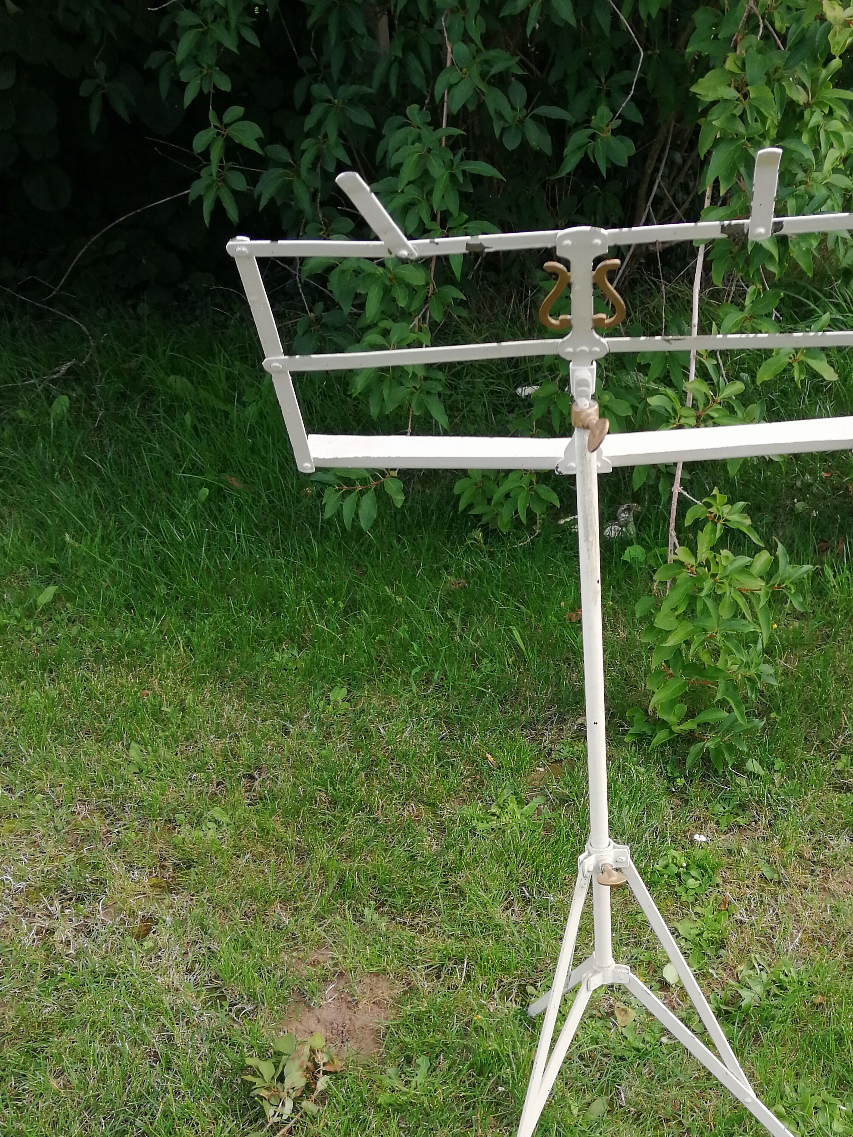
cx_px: 593
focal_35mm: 46
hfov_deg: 31.2
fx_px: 1511
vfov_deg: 40.4
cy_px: 807
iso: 50
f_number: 1.8
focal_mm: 3.95
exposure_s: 1/341
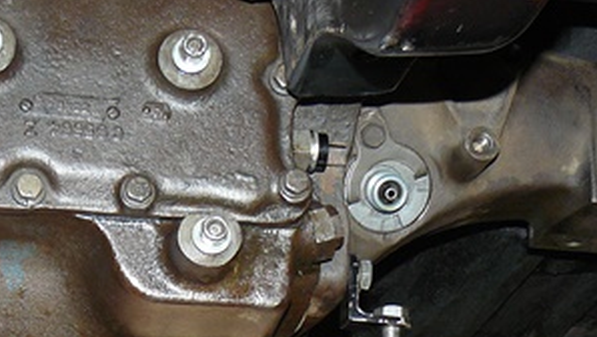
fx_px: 1536
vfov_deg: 12.0
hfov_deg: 21.1
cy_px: 472
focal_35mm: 97
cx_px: -35
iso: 100
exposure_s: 1/30
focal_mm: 6
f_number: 2.8
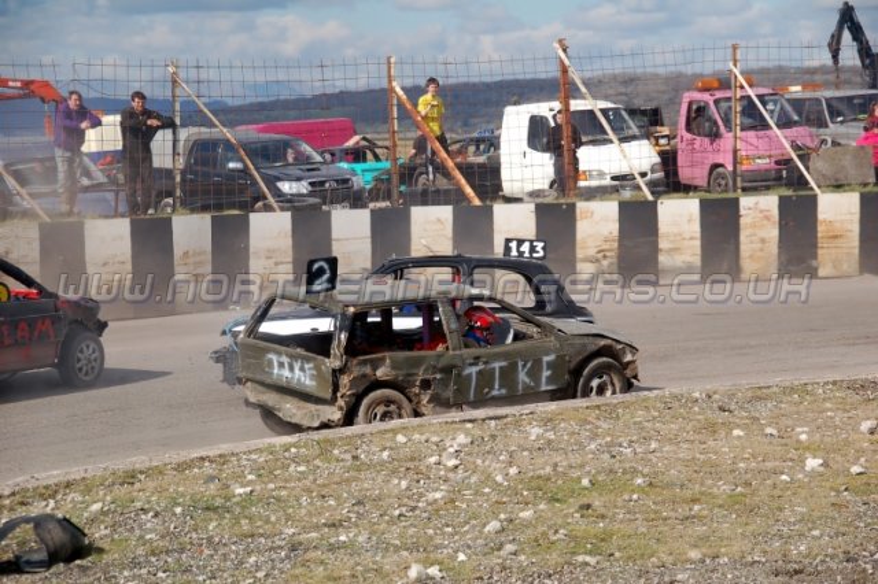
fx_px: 2852
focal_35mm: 117
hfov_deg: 17.5
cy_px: 292
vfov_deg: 11.7
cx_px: 439
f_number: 5.6
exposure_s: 1/1000
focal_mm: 78
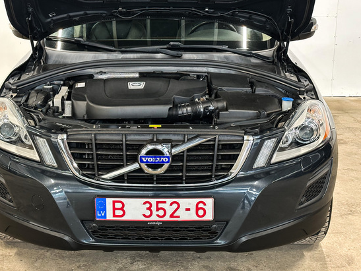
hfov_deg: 33.7
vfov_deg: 25.7
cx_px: 156
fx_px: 595
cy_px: 121
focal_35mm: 57
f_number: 1.8
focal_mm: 6.86
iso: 250
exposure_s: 1/35
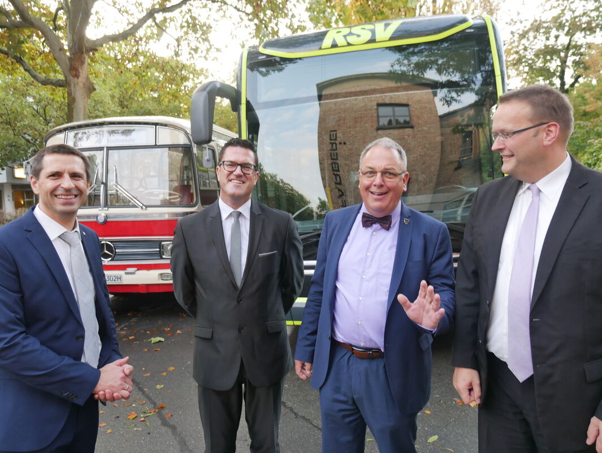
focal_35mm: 26
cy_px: 226
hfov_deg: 67.3
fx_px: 452
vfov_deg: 53.1
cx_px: 301
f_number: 2.8
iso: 500
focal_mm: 13
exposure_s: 1/60
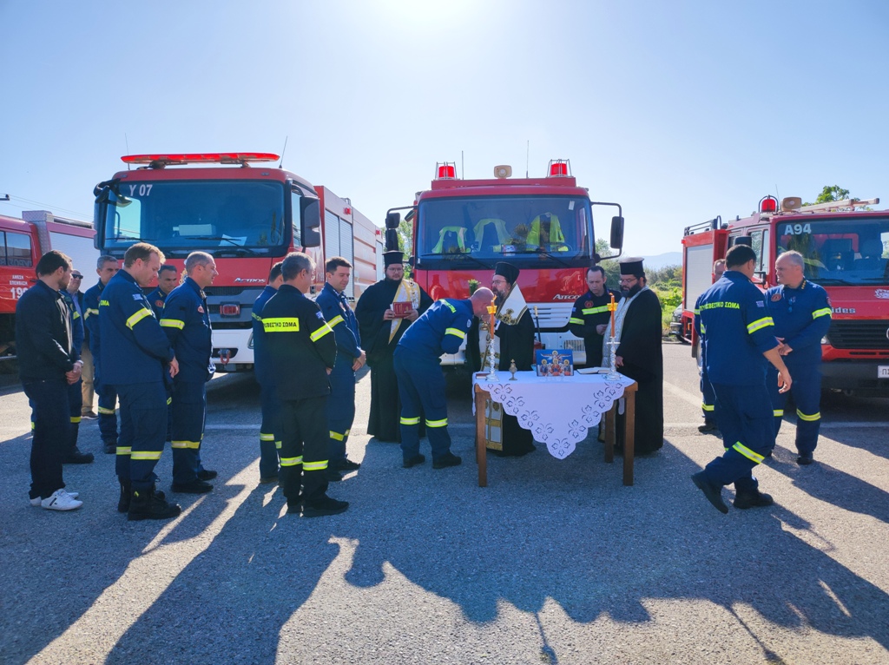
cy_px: 332
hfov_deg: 69.4
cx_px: 444
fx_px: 641
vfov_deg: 54.8
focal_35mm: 25
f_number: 1.79
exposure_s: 1/1042
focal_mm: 4.7
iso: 50
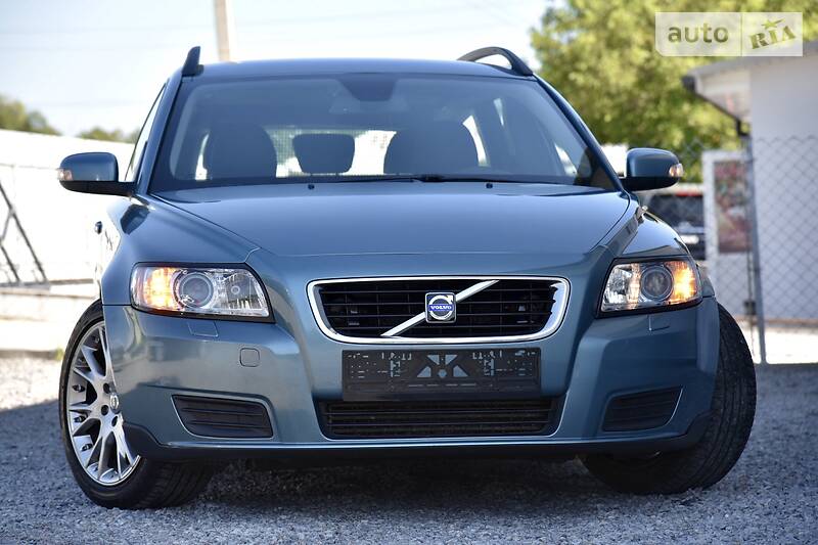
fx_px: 2726
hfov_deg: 17.1
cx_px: 409
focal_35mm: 120
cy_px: 272
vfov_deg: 11.4
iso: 400
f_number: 5.6
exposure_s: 1/500
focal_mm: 120
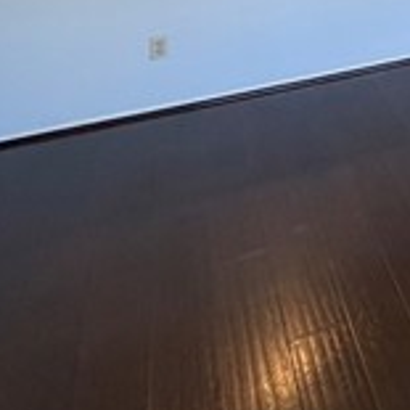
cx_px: 709
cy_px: -185
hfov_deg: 22.4
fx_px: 683
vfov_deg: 25.9
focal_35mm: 51
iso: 250
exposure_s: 1/60
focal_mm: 2.22
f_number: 2.2
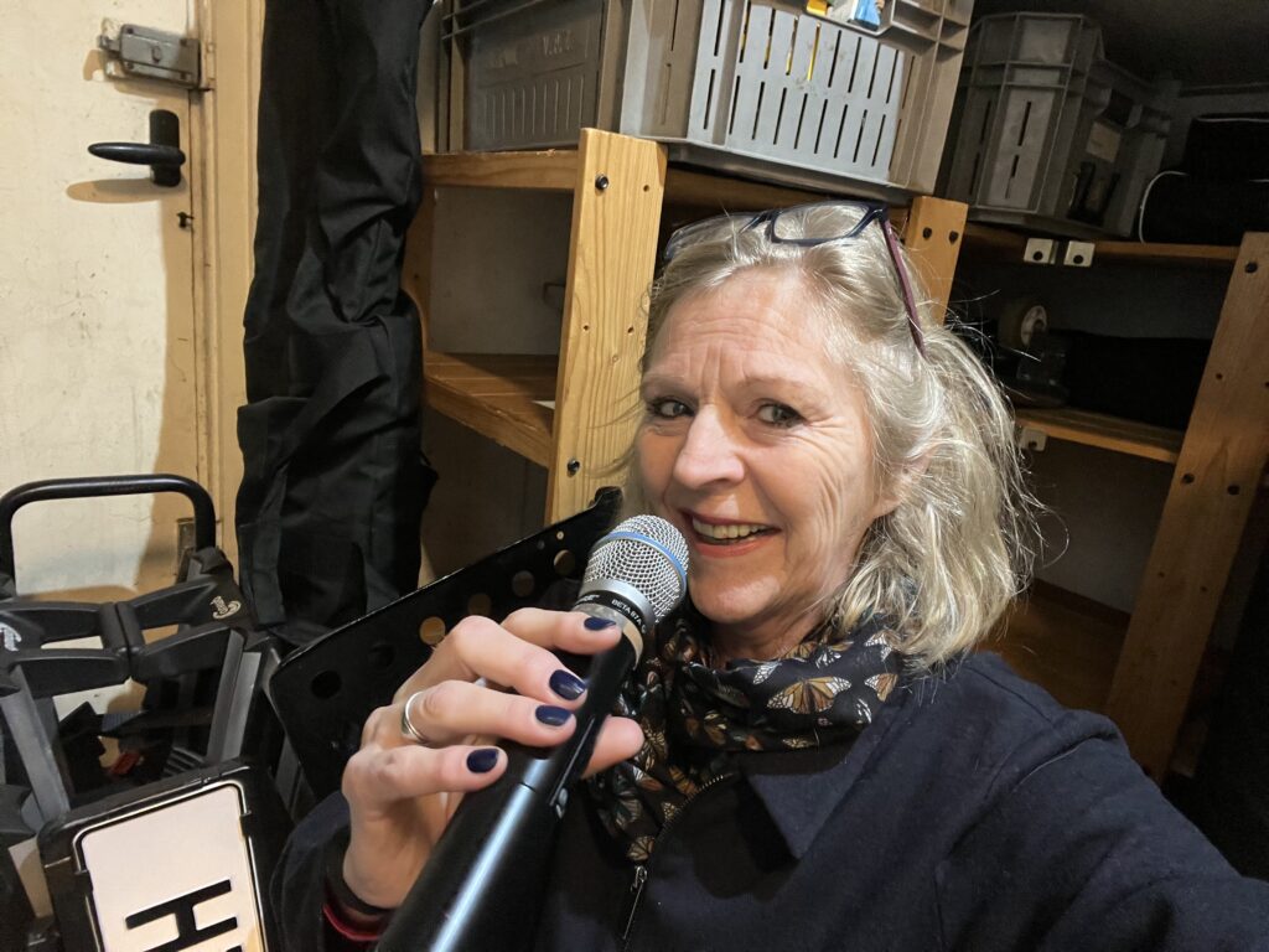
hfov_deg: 73.9
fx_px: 843
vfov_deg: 58.9
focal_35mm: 23
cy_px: 476
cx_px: 634
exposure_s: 1/33
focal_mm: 2.71
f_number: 2.2
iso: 250
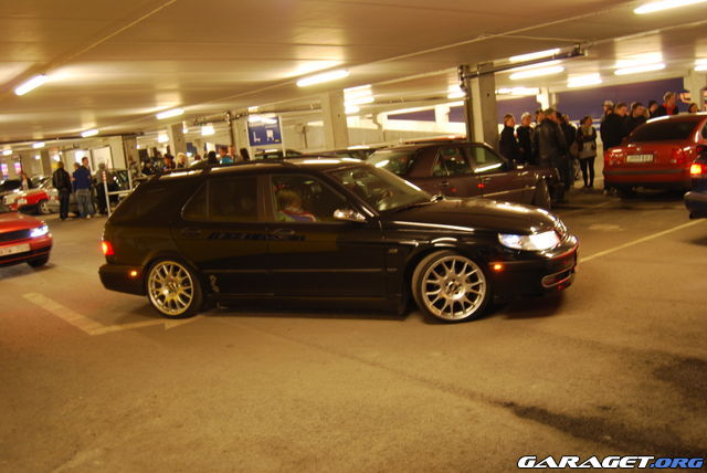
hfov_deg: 55.1
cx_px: 354
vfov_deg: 38.4
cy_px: 236
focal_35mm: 34
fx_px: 678
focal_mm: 23
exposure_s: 1/6
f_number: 3.8
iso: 400
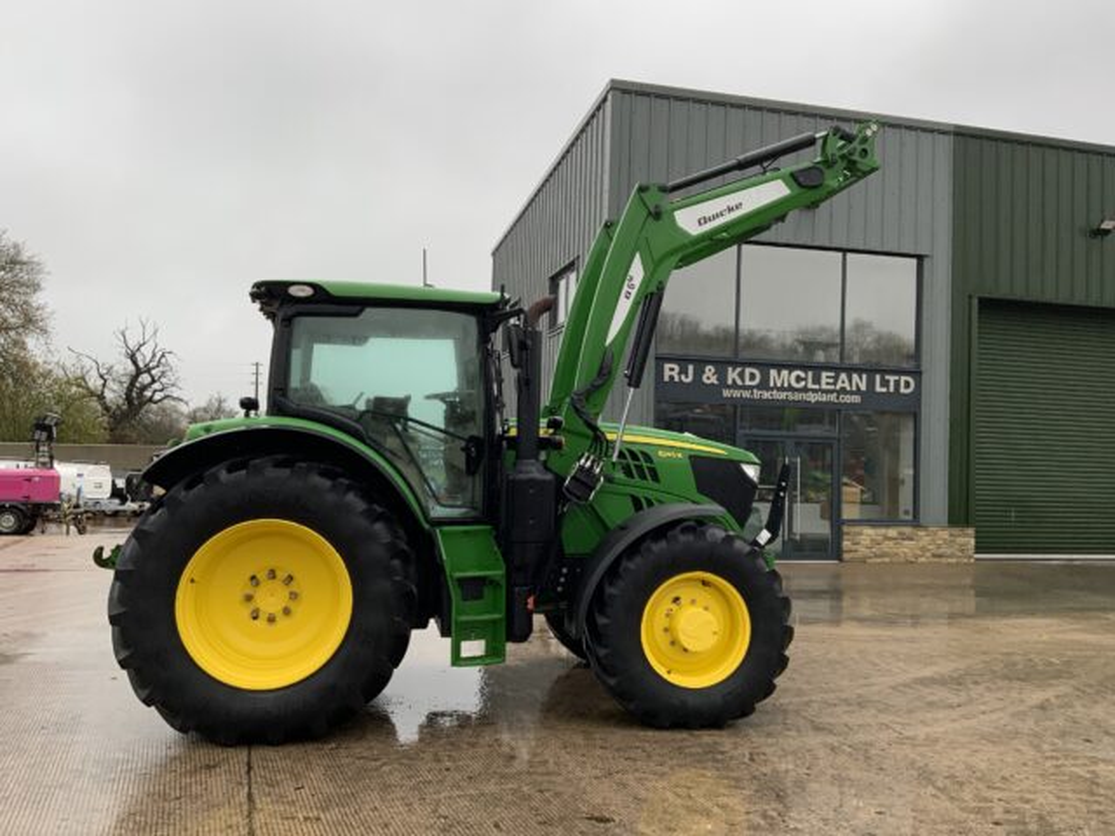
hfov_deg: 61.7
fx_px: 934
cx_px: 558
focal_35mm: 29
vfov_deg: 48.2
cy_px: 418
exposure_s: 1/122
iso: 40
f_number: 1.8
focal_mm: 3
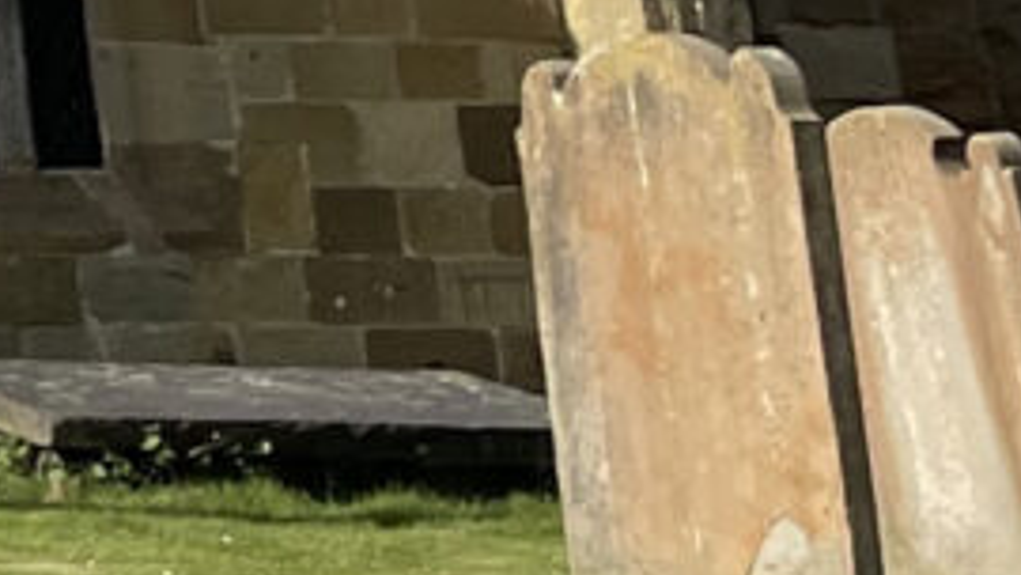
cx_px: -2352
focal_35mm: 210
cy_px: -1441
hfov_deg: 8.2
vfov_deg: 5.3
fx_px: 5686
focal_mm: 4.2
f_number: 1.6
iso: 32
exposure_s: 1/3040
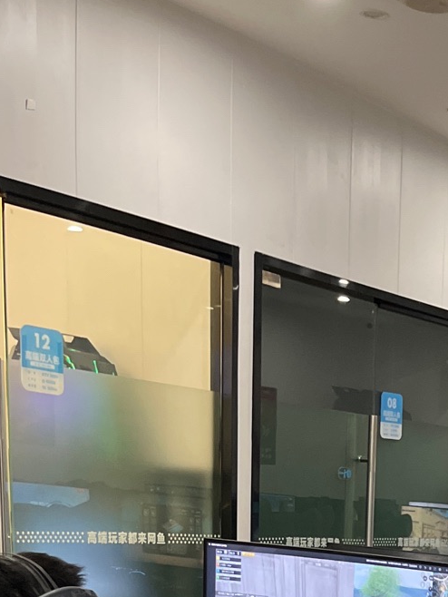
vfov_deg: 21.4
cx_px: 589
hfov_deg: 17.5
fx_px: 1362
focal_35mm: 79
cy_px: 857
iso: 320
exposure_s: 1/50
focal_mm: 5.1
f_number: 1.6
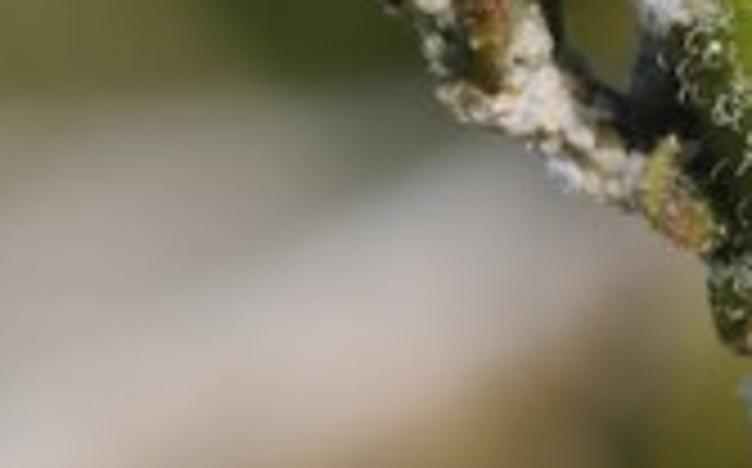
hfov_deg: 2.6
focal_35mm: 822
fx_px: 16829
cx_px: 1225
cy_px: 765
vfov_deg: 1.6
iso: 500
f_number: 18
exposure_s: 1/250
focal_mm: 150
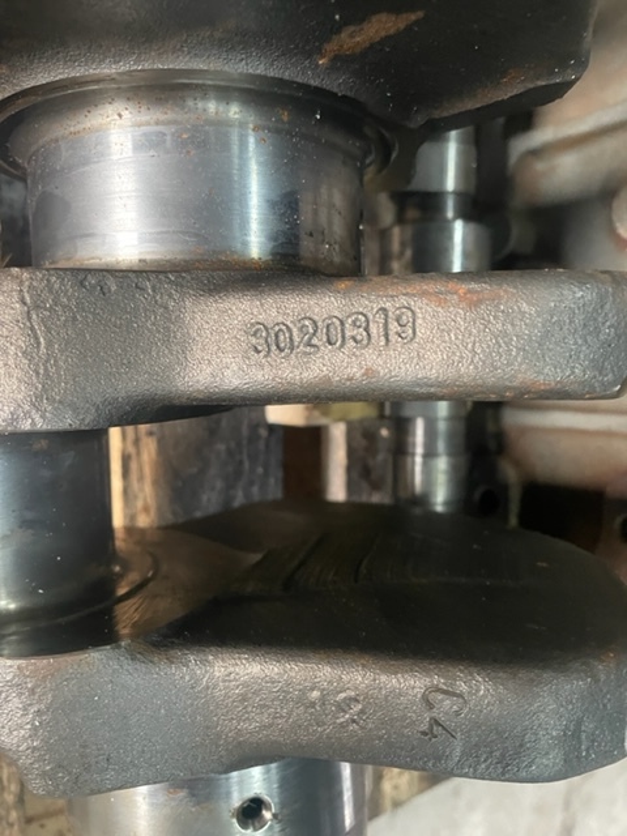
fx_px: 628
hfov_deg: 53.1
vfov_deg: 67.3
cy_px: 418
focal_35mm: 26
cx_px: 314
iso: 640
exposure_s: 1/38
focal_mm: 4.2
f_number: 1.6
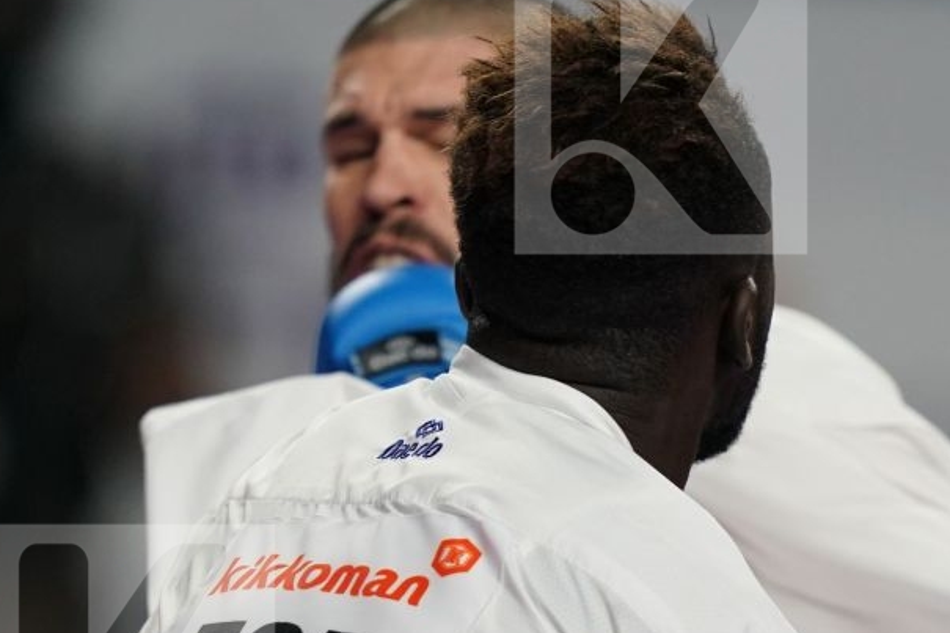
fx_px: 31419
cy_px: 668
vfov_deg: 1.2
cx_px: 661
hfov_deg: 1.7
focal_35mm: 1191
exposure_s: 1/1000
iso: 1600
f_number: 2.8
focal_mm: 400
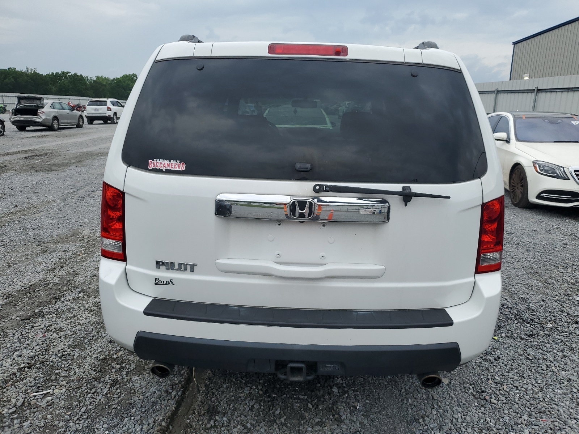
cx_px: 290
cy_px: 217
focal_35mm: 26
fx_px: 435
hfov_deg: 67.3
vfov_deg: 53.1
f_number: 1.5
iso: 50
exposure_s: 1/3333
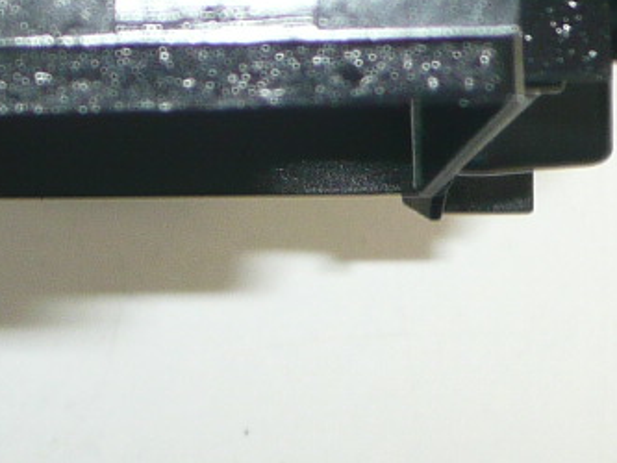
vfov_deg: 11.2
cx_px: -102
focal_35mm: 123
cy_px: -380
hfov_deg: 15.5
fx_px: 2193
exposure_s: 1/50
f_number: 3.3
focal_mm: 4.6
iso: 100
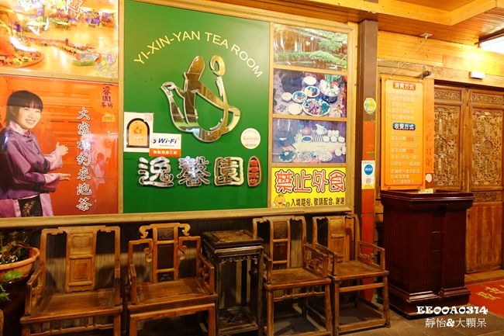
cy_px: 168
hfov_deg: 73.8
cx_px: 252
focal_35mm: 24
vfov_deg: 53.1
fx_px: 336
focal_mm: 8.8
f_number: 1.8
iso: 640
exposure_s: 1/30
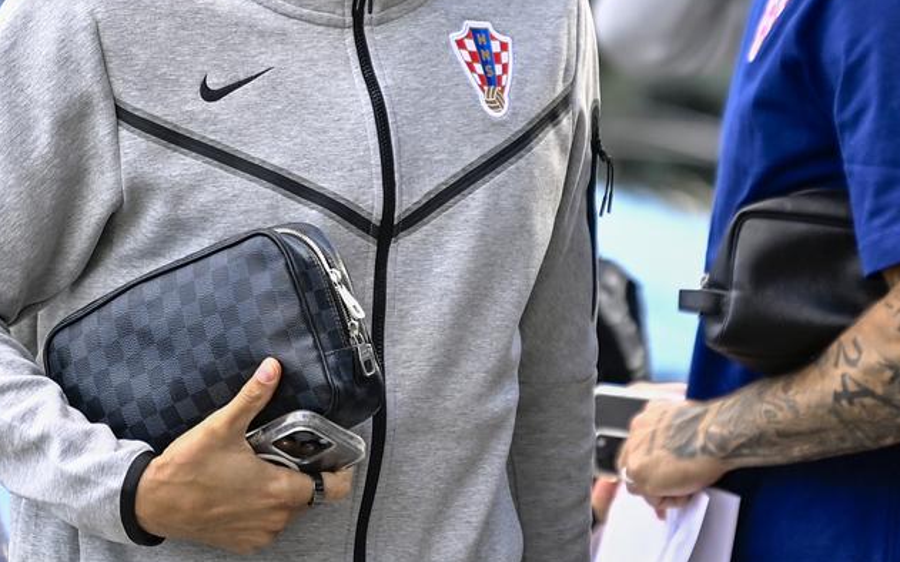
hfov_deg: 4.1
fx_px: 12678
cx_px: 398
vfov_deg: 2.5
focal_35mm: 517
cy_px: -8
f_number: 2.8
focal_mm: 200
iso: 250
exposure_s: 1/500
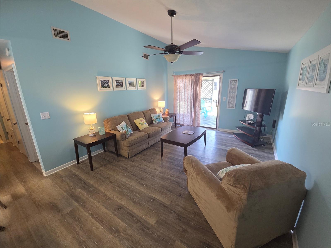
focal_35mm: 13
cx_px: 166
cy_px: 124
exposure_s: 1/60
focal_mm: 2.2
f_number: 2.2
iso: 320
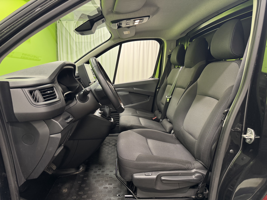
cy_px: 100
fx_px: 185
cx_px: 134
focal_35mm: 24
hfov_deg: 71.6
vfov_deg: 56.8
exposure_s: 1/50
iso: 250
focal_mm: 6.76
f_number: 1.78
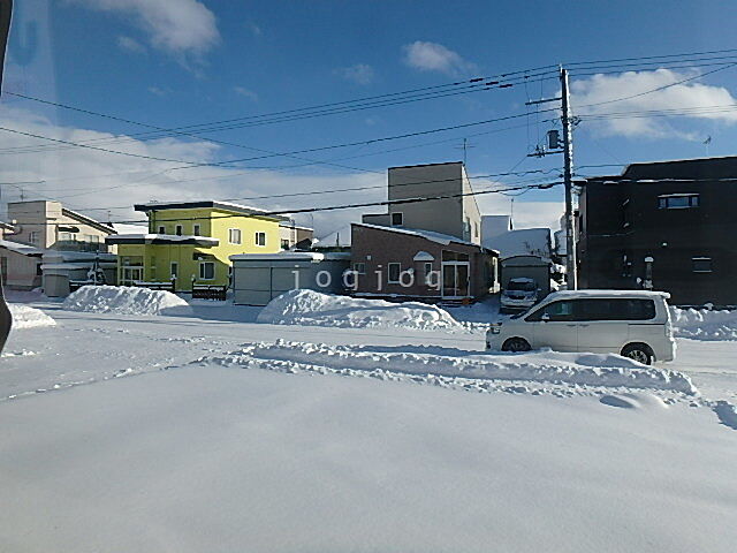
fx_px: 447
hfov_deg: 79.0
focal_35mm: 21
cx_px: 368
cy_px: 276
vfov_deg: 63.4
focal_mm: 3.7
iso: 125
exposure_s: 1/800
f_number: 6
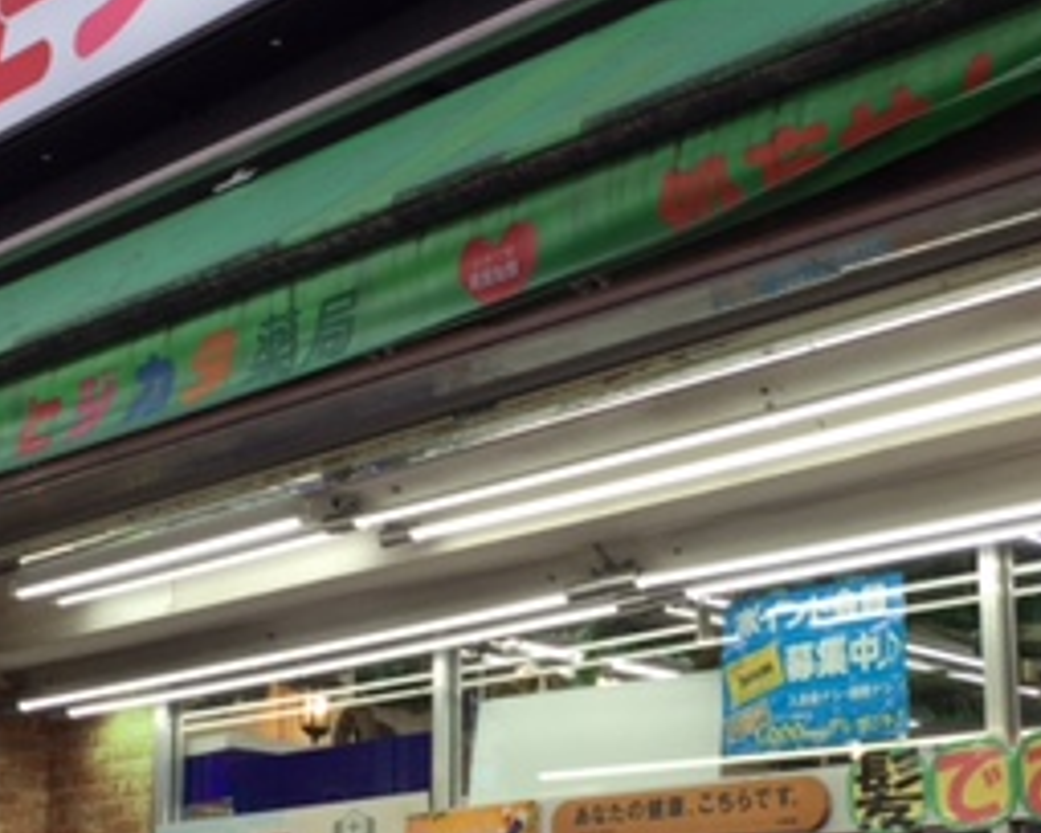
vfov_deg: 21.4
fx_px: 2187
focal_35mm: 71
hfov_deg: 26.7
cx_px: 453
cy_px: 633
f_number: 2.2
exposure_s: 1/158
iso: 32
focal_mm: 4.15
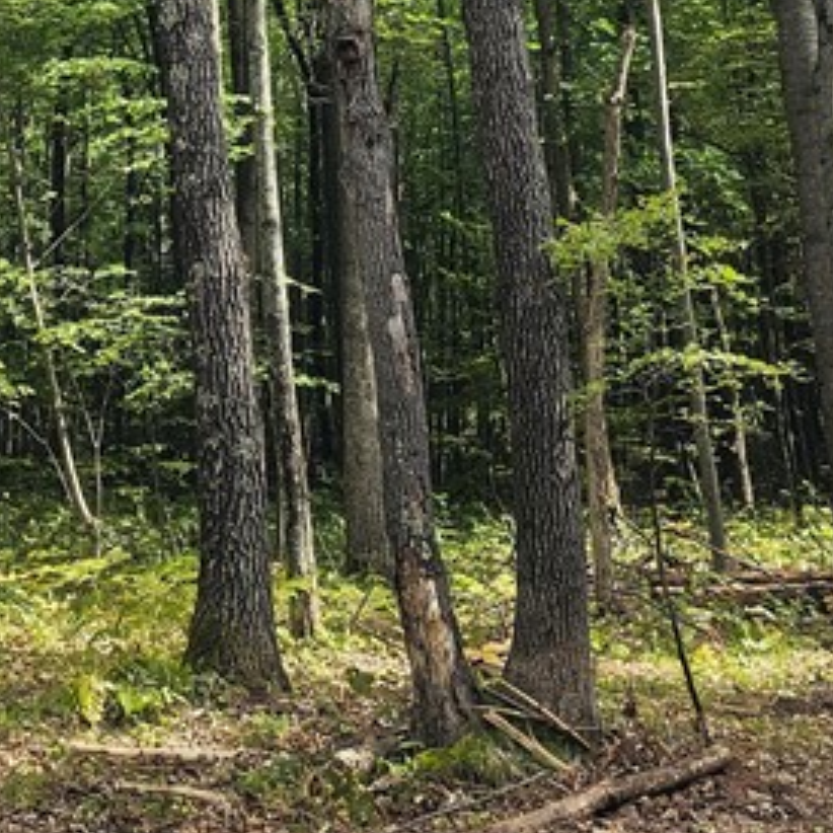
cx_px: -64
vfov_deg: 20.8
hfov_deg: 21.7
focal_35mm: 76
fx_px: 2069
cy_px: -237
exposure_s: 1/223
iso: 20
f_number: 1.7
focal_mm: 6.3
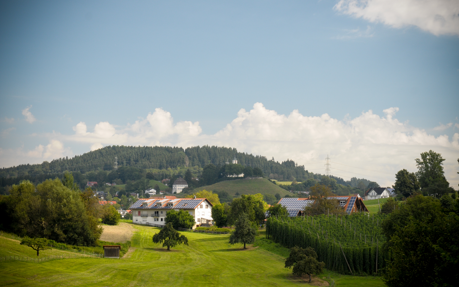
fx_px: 1338
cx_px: 230
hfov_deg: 19.5
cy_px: 144
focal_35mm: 107
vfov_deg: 12.2
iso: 400
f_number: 7.1
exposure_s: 1/200
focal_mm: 70
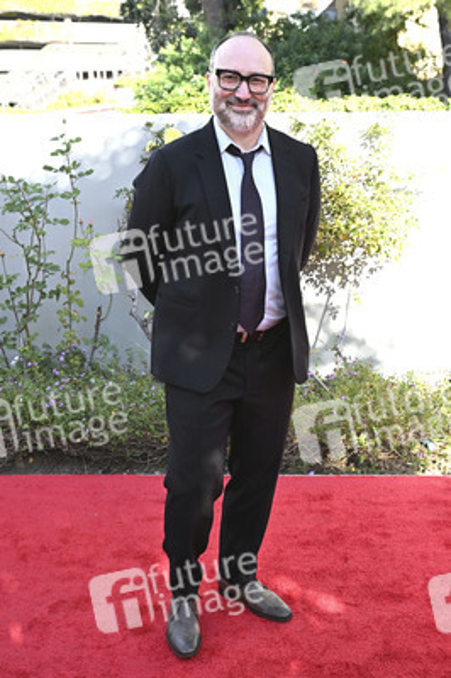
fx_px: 772
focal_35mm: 41
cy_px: 339
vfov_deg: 47.4
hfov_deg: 32.6
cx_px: 226
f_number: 5.6
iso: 640
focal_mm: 41
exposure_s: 1/320
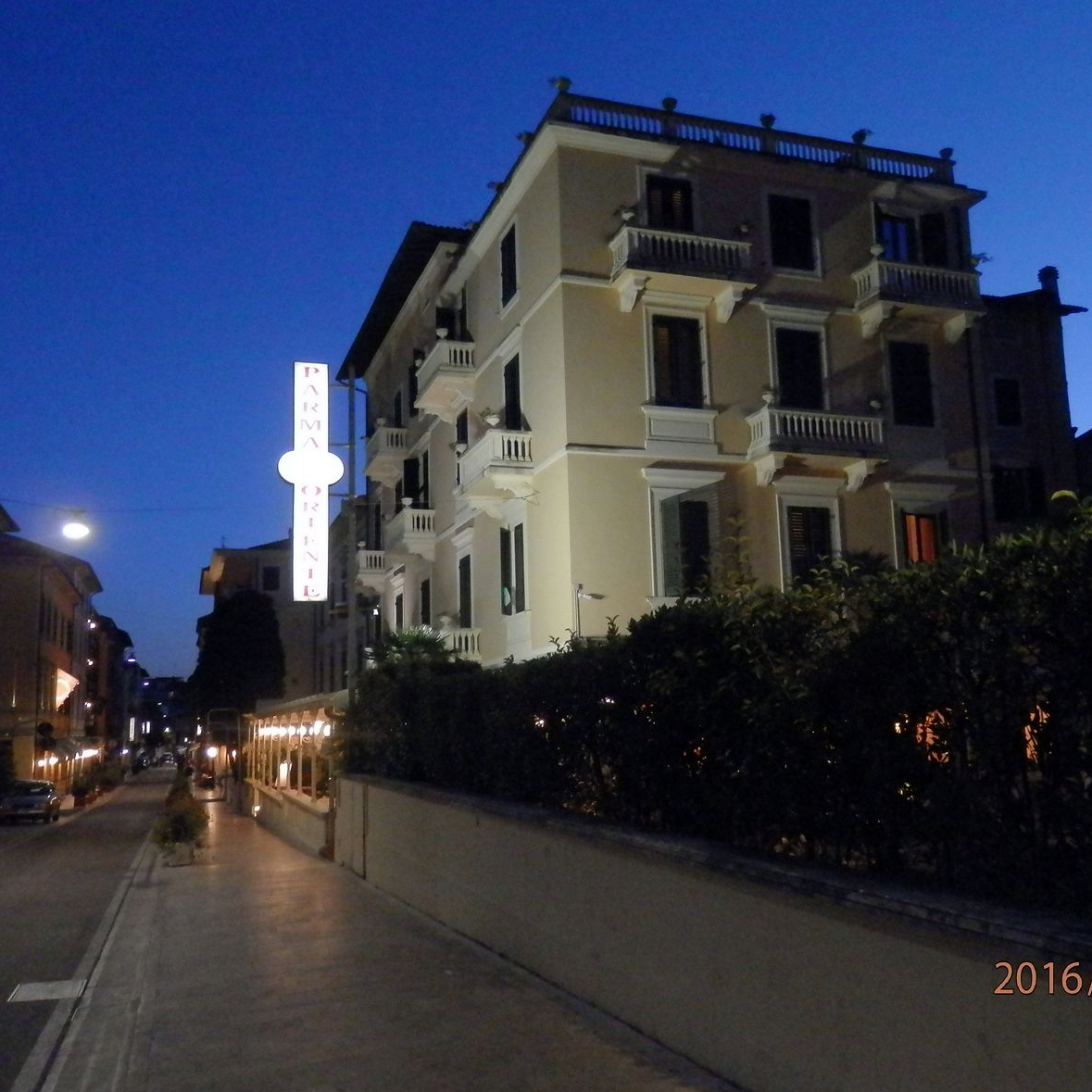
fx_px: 1071
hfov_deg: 54.0
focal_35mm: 30
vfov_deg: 54.0
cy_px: 541
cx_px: 569
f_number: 3
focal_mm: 4.5
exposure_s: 1/30
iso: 640
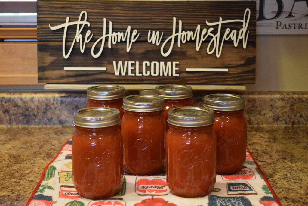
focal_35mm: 60
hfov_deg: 33.4
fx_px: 514
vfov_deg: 22.7
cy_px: 103
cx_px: 154
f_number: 5.3
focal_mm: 40
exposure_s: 1/60
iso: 4000
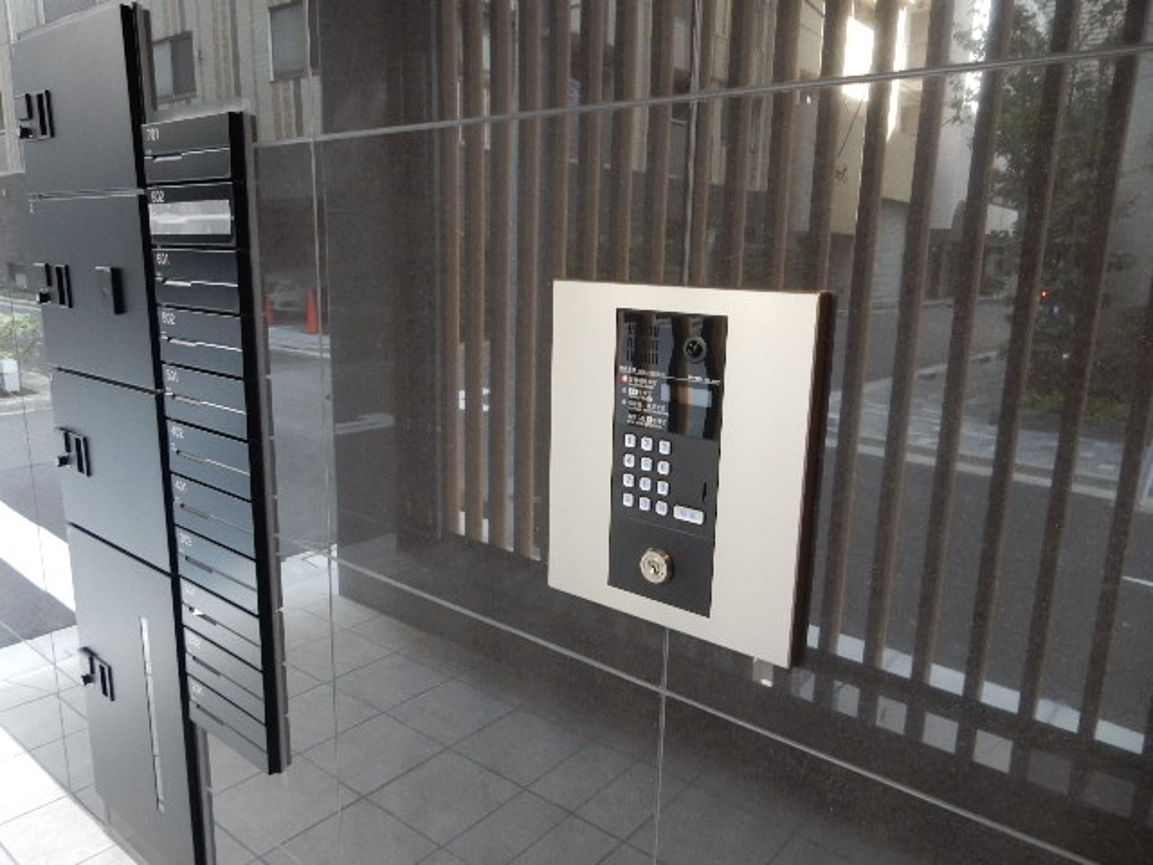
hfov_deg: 69.4
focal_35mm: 25
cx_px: 576
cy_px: 432
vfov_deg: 54.9
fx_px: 833
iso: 400
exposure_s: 1/25
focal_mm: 4.5
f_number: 3.7
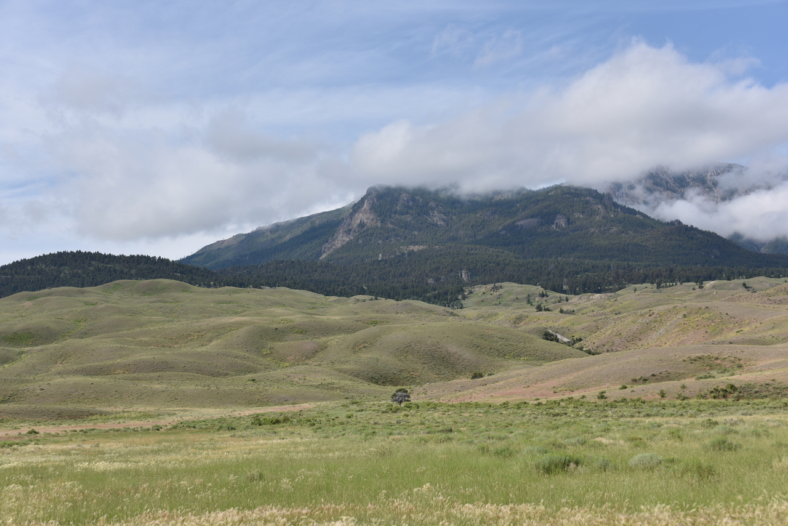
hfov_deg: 36.2
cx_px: 394
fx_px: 1204
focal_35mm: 55
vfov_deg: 24.6
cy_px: 263
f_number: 8
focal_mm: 55
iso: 100
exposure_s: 1/250
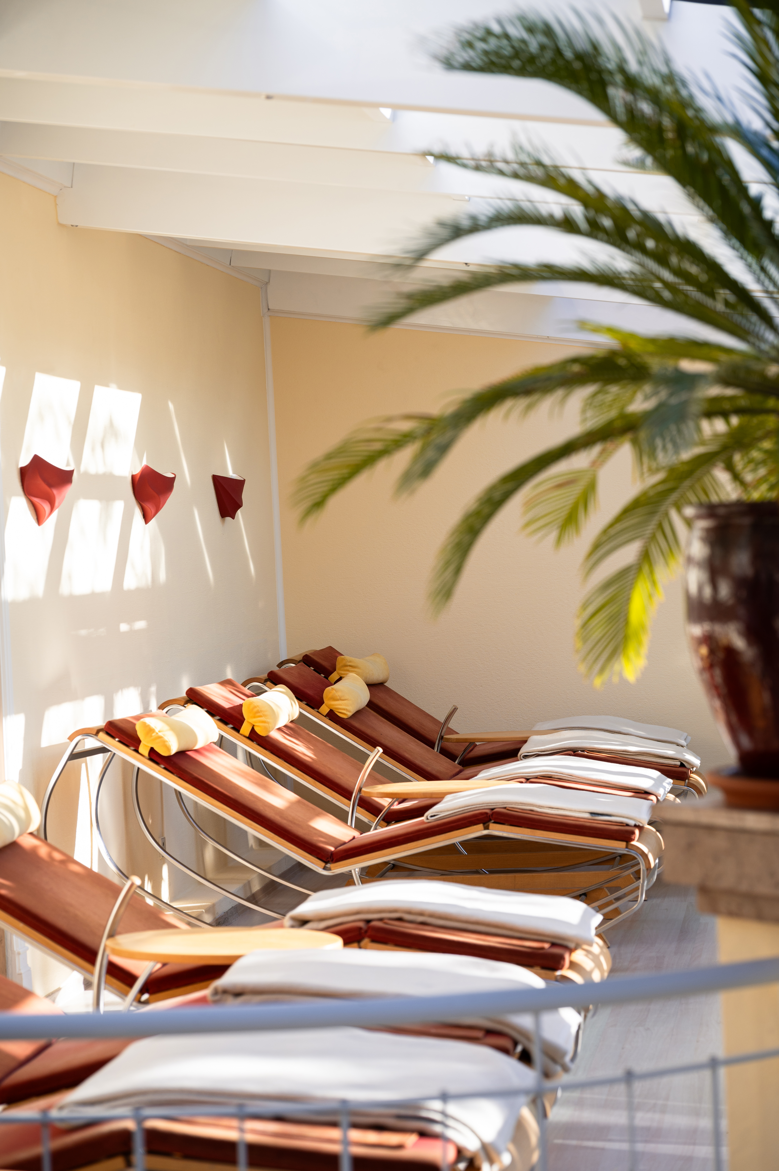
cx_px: 390
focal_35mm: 71
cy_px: 586
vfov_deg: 28.5
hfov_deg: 19.2
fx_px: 2308
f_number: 4.5
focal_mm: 71
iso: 200
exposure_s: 1/200
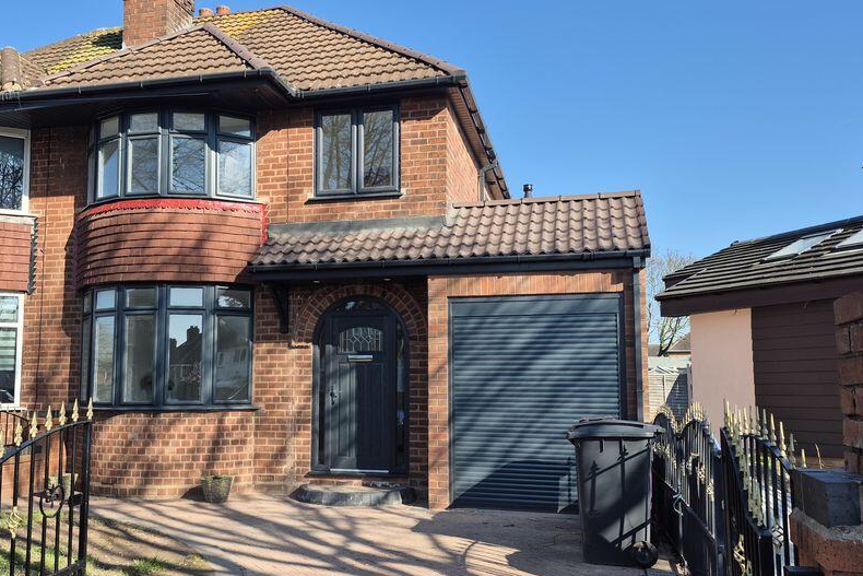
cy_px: 333
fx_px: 743
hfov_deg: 60.1
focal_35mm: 31
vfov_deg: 42.2
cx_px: 379
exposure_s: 1/742
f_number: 1.8
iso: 25
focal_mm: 5.4
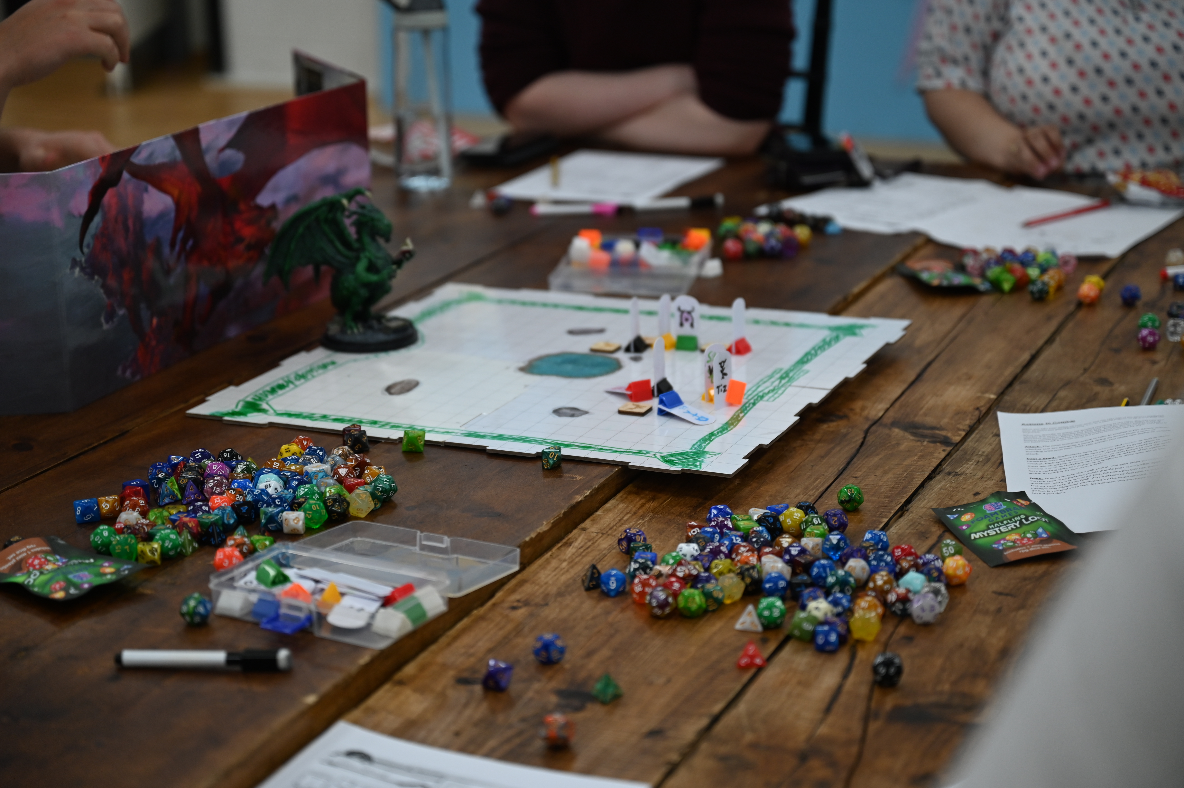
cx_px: 592
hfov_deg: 28.9
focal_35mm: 70
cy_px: 394
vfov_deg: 19.4
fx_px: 2301
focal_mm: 70
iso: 400
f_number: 2.8
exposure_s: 1/160
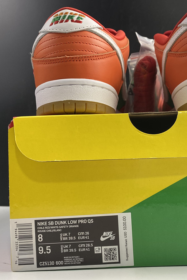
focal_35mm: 37
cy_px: 137
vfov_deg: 51.9
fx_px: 288
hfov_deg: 35.1
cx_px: 142
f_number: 1.8
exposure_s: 1/100
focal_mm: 4.25
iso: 100
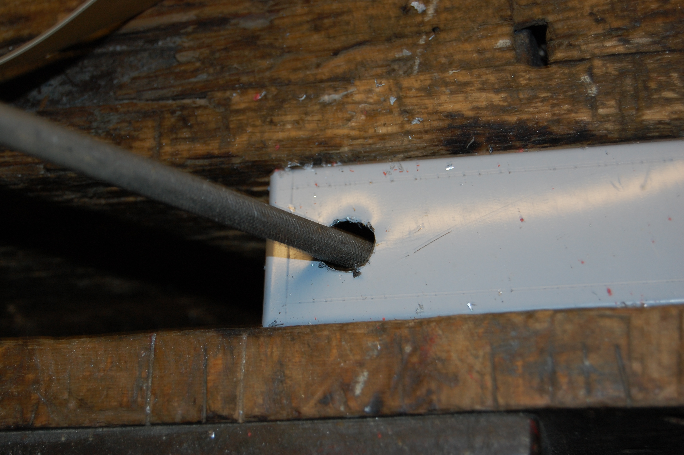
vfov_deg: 16.5
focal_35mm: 82
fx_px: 1566
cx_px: 342
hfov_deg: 24.6
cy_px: 228
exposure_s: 1/60
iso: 400
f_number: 5.6
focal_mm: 55
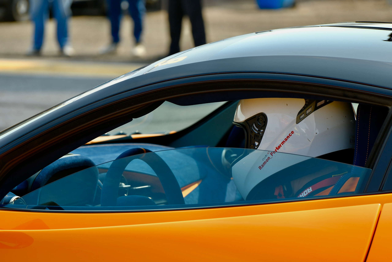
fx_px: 2080
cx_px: 196
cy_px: 131
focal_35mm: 191
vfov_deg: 7.2
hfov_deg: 10.8
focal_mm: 127.1
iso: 160
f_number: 5
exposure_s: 1/250
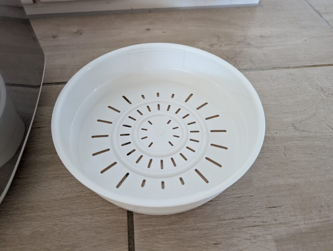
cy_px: 126
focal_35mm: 24
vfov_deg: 56.9
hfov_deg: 71.5
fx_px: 231
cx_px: 166
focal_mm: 6.9
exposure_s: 1/122
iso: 1119
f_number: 1.68
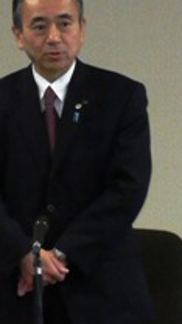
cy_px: 129
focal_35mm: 524
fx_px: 4512
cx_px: 34
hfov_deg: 2.3
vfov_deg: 4.1
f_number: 5.3
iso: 800
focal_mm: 45
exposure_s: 1/125
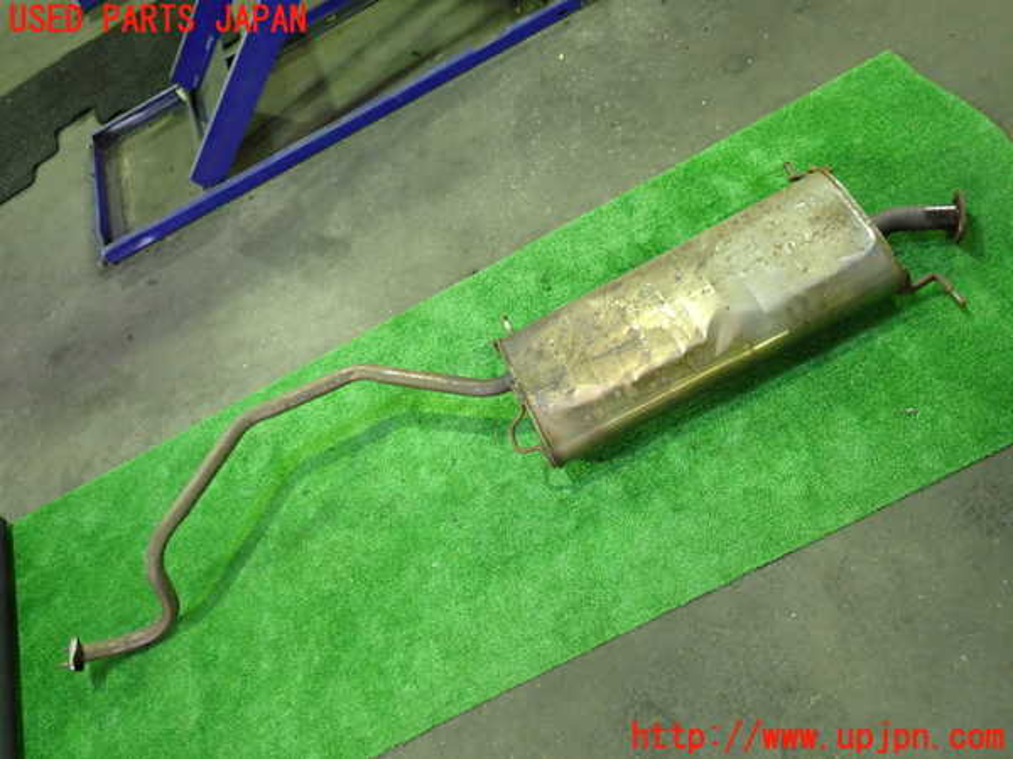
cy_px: 380
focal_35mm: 30
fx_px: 878
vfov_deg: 46.8
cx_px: 506
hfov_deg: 60.0
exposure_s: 1/30
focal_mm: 5.4
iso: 800
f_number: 2.3
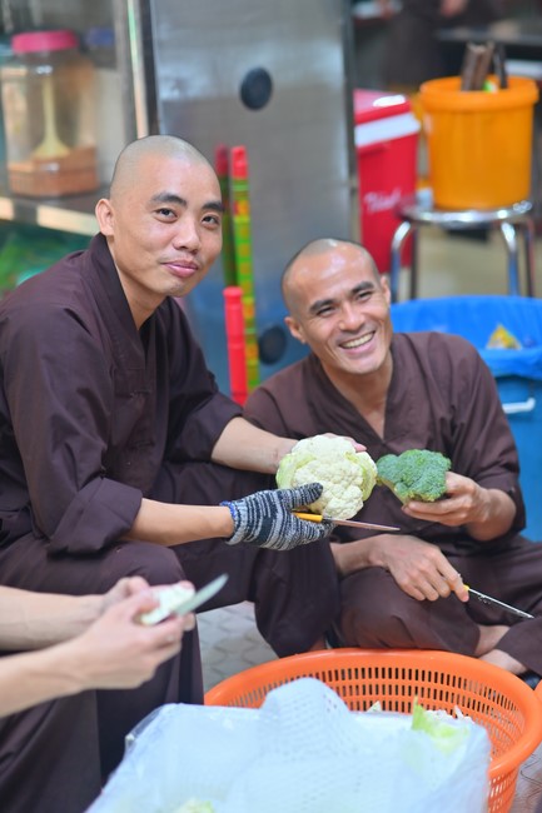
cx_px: 271
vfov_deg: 23.9
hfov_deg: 16.1
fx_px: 1920
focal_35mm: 85
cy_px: 406
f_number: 2.5
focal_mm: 85
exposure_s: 1/80
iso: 500
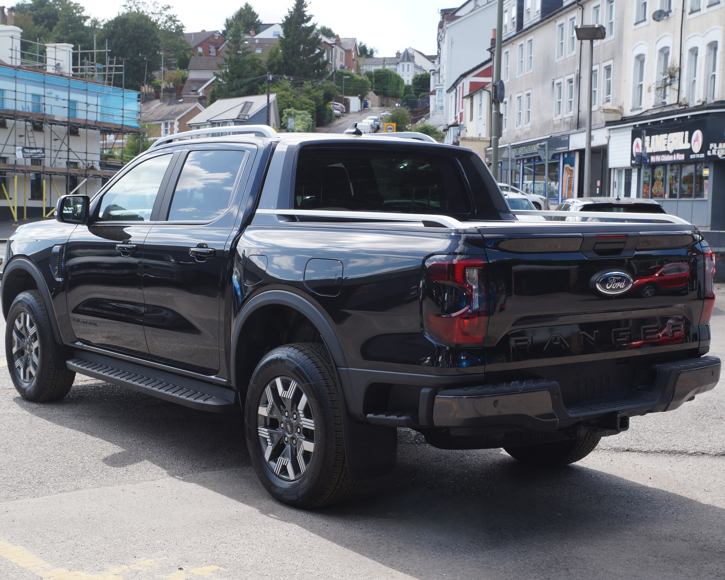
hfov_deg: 36.6
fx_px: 1094
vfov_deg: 29.7
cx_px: 342
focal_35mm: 51
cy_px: 290
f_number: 7.1
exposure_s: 1/100
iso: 100
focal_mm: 30
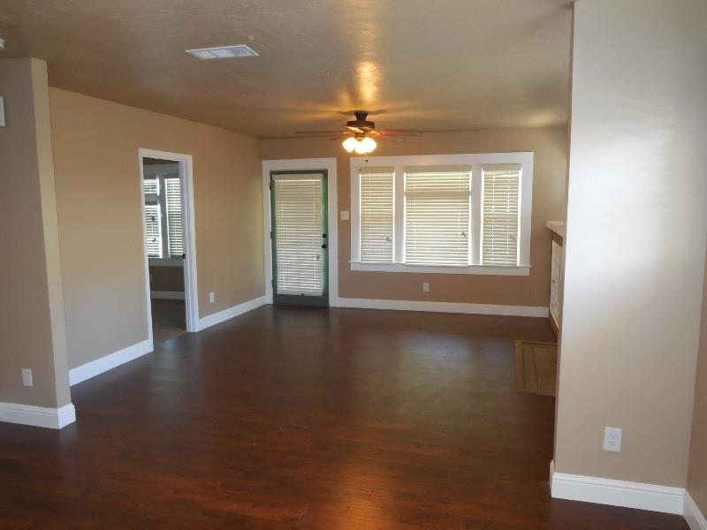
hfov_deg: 69.4
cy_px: 265
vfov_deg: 54.9
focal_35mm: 25
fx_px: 511
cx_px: 354
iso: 280
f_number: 3.1
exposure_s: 1/25
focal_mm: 4.5
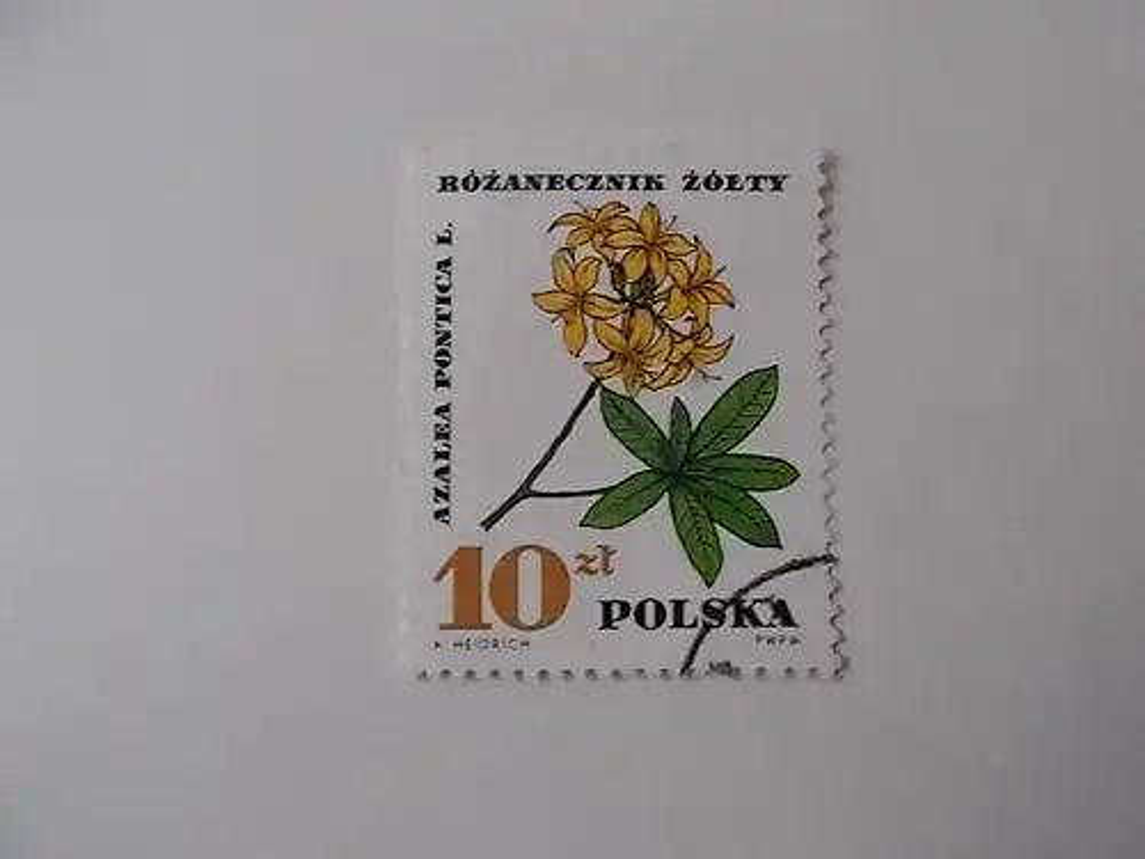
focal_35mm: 26
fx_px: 860
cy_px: 430
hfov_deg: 67.3
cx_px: 572
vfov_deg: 53.1
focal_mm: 4.6
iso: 80
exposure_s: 1/40
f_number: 3.2
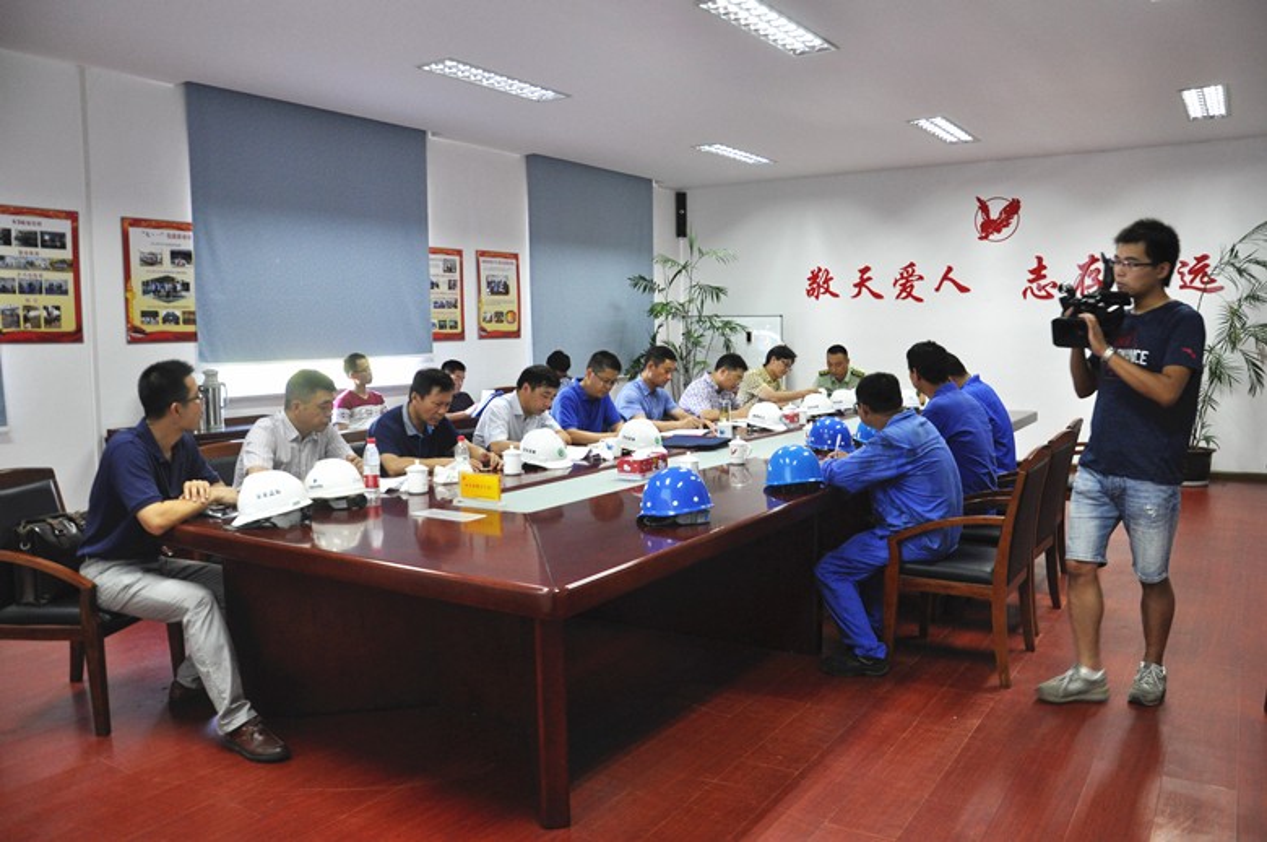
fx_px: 949
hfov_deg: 67.4
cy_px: 421
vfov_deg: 47.8
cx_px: 634
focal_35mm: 27
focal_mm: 18
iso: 800
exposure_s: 1/30
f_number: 3.5
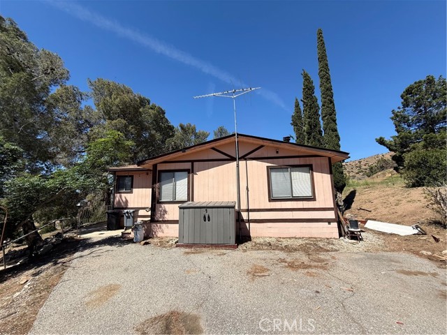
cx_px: 224
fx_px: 181
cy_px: 168
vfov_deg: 85.7
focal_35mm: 14
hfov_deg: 102.1
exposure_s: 1/2506
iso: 50
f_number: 2.2
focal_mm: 2.22
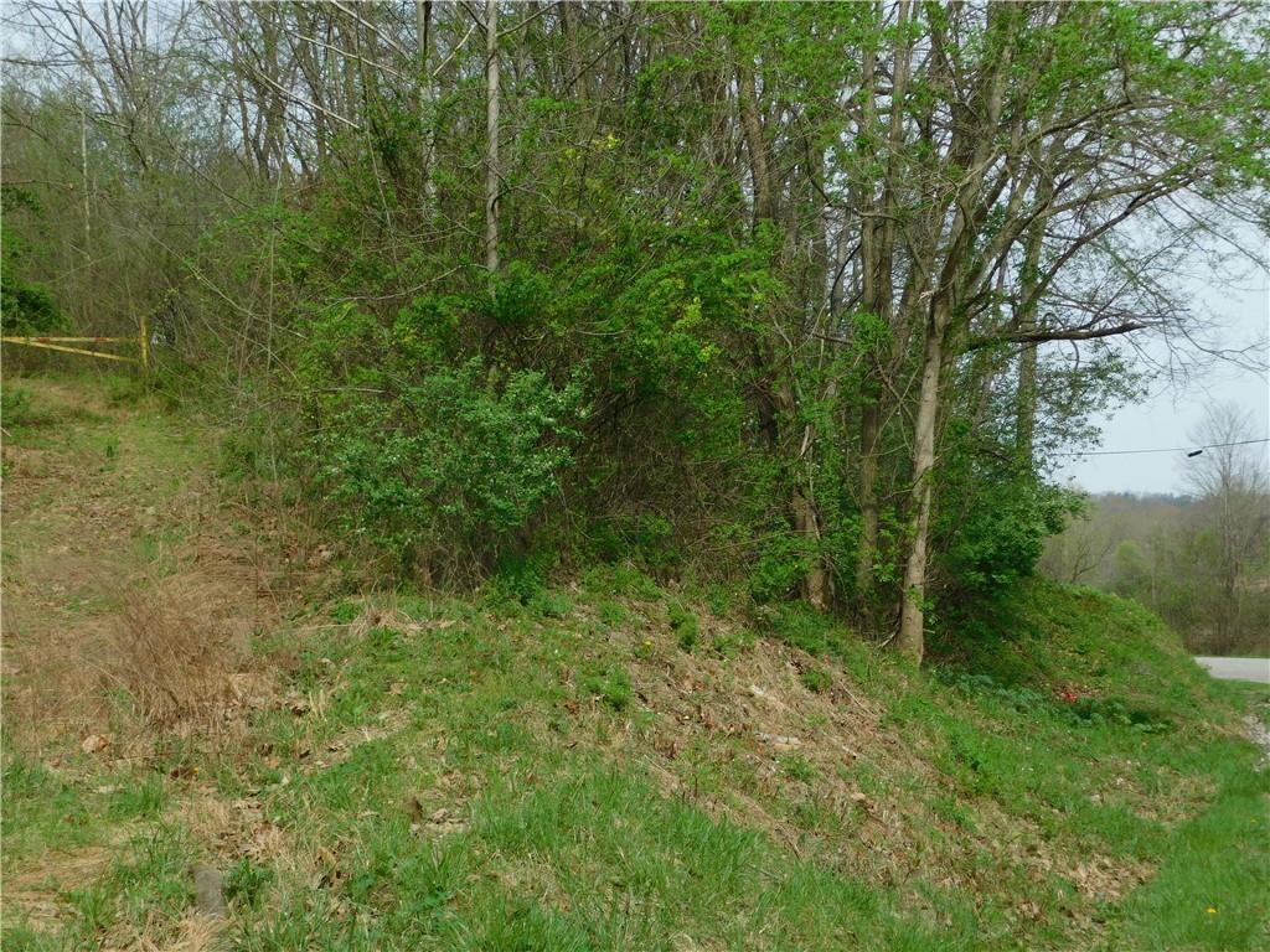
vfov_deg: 20.7
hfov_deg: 27.4
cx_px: 635
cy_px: 476
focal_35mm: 71
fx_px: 2605
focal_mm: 12.6
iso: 125
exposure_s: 1/640
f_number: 4.3
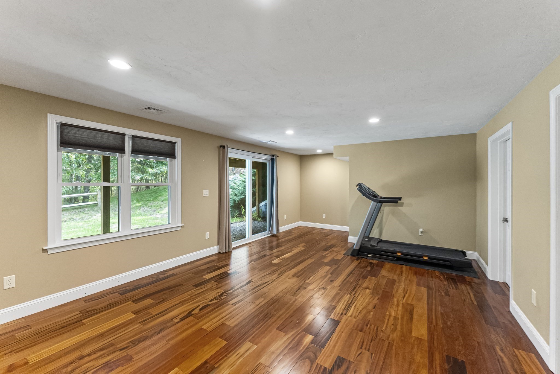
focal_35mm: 14
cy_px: 187
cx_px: 280
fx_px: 218
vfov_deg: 81.3
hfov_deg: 104.2
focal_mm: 14
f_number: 6.3
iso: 2000
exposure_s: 1/40
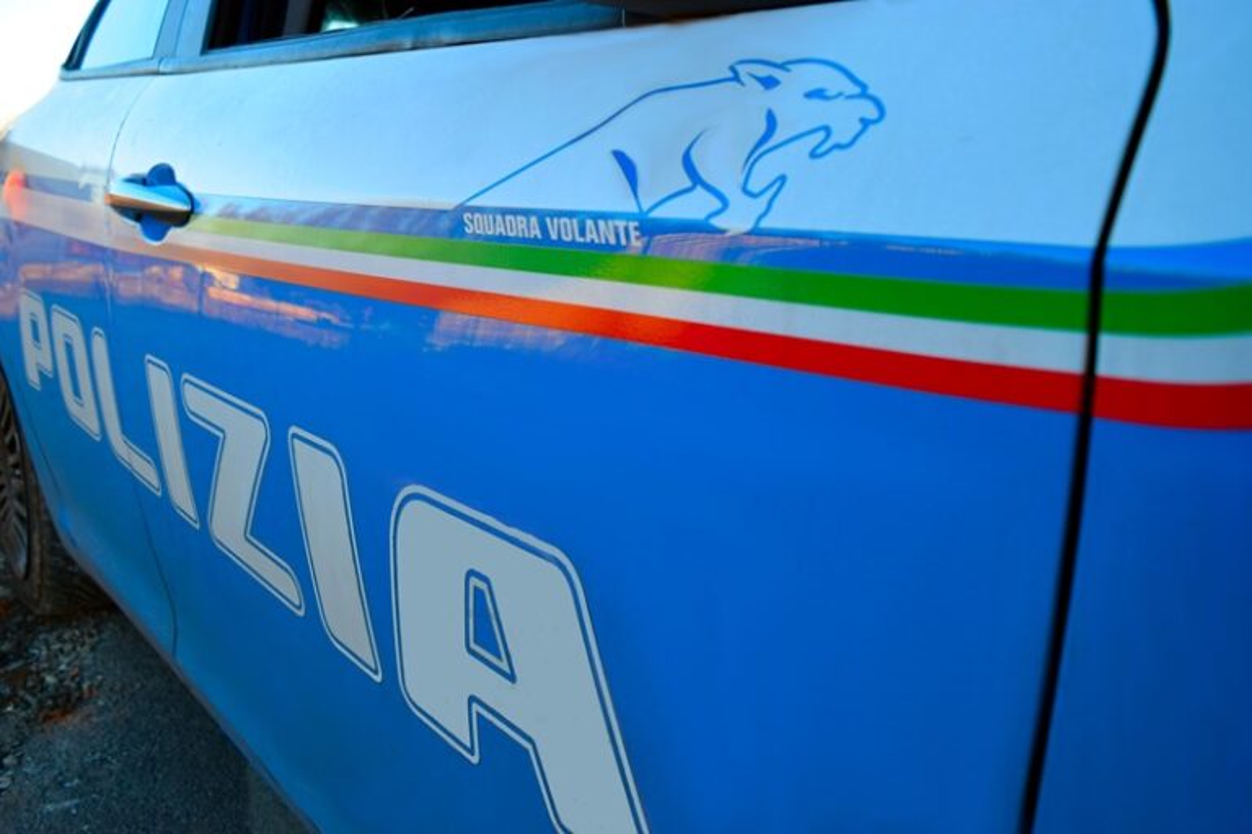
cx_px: 626
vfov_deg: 47.9
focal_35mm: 27
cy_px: 417
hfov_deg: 67.4
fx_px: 939
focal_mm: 18
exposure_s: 1/125
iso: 160
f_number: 5.6
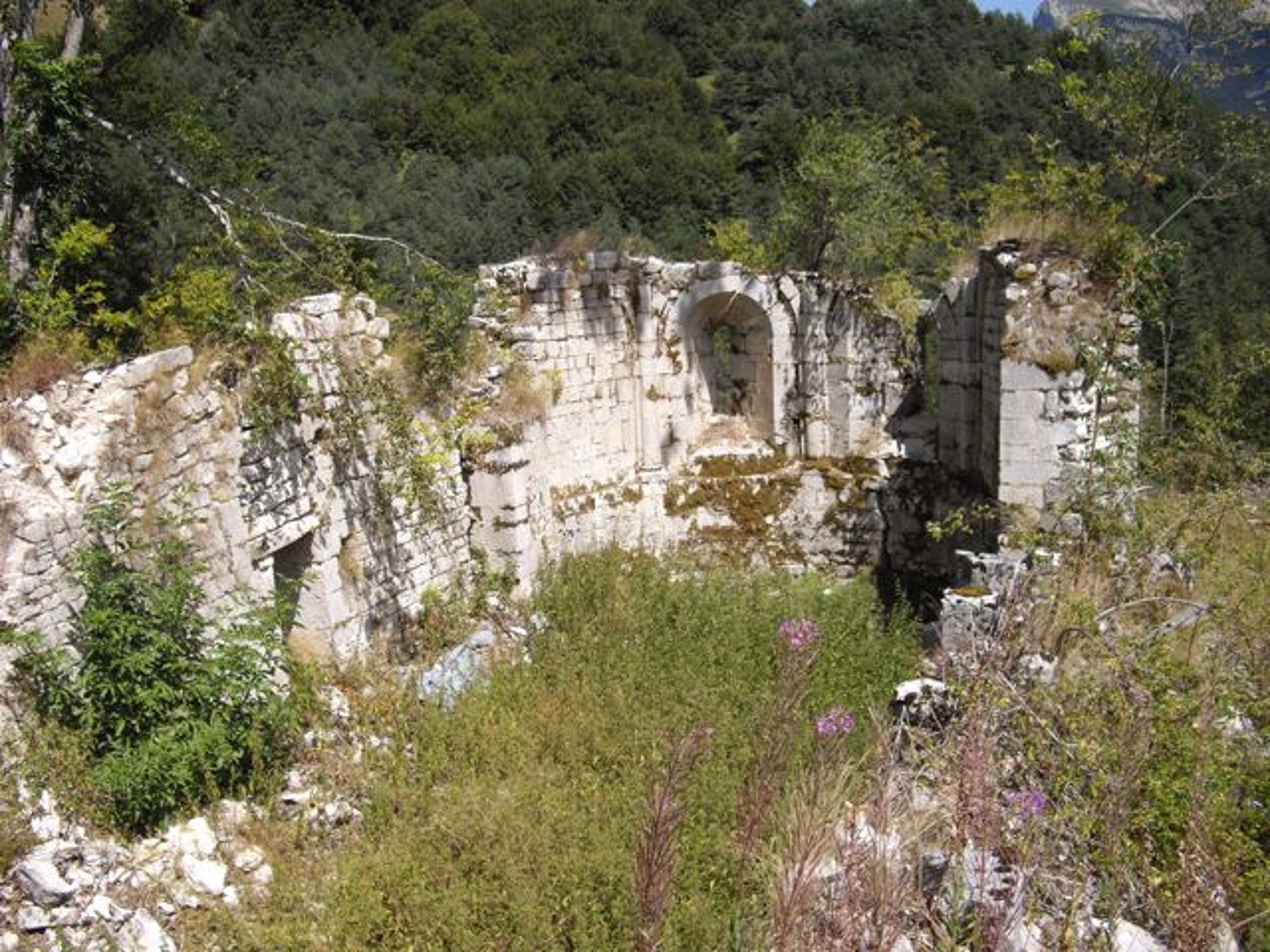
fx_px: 1394
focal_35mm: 38
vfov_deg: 37.7
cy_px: 476
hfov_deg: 49.0
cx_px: 635
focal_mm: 7.9
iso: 50
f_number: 2.8
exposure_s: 1/640
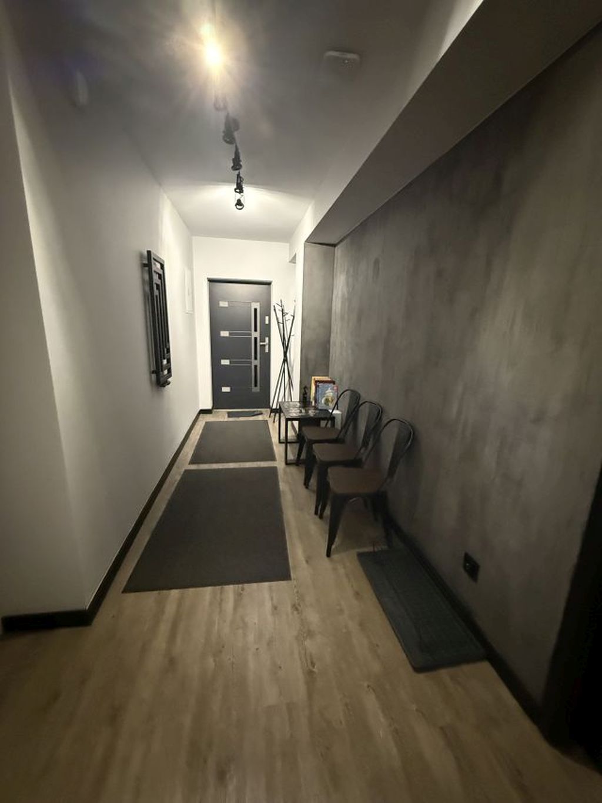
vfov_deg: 102.1
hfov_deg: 85.7
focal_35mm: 14
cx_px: 301
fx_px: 325
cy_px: 402
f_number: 2.2
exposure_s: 1/50
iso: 1250
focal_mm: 2.22
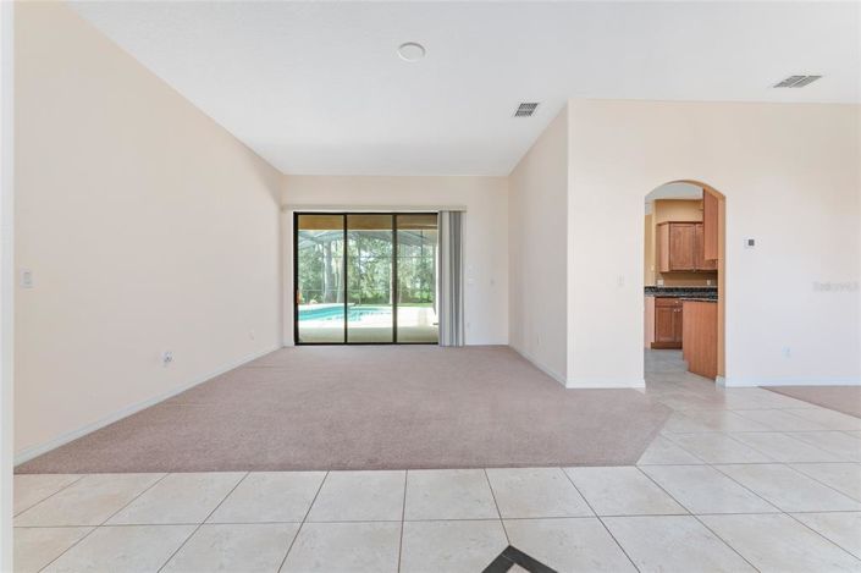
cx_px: 430
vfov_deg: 76.9
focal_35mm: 15
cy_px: 286
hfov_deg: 100.1
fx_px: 361
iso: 250
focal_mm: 15.1
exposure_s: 1/6
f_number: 8
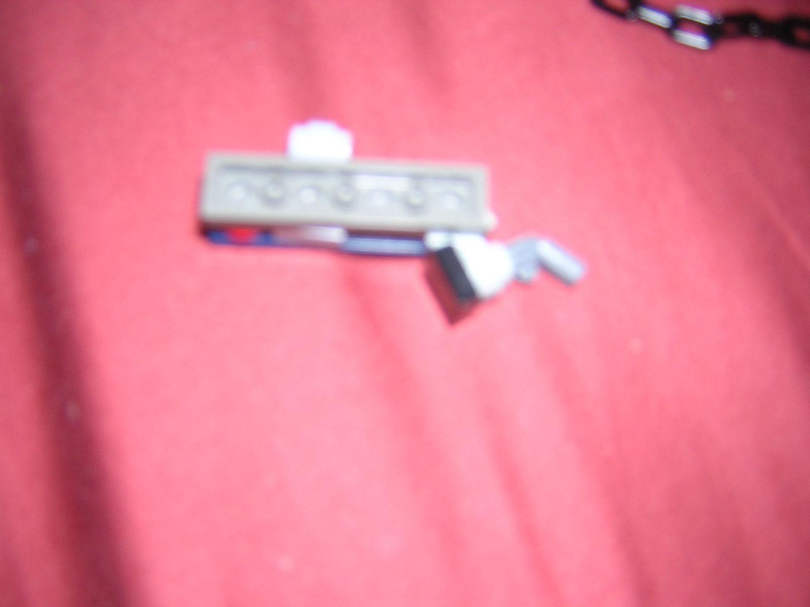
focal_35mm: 36
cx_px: 405
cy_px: 304
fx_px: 842
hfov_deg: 51.4
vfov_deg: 39.7
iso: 100
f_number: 2.6
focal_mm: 4.7
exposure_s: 1/60.1
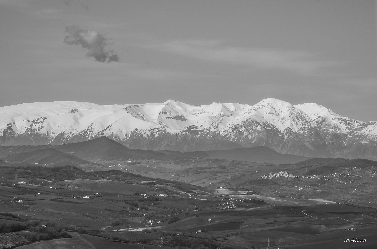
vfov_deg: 5.5
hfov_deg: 8.3
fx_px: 2586
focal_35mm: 248
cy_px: 124
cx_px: 188
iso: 100
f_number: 13
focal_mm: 165
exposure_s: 1/250
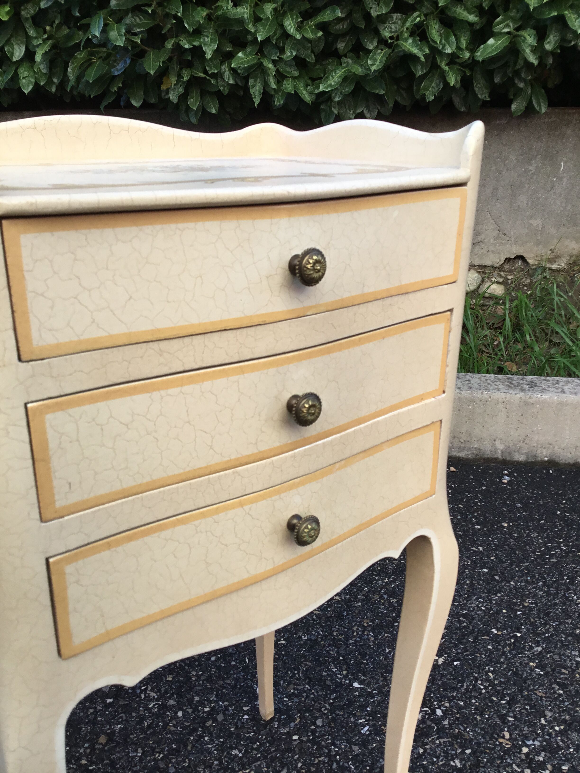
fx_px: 693
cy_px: 386
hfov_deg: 45.4
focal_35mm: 31
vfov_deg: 58.4
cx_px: 290
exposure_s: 1/225
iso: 25
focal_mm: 3.3
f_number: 2.4
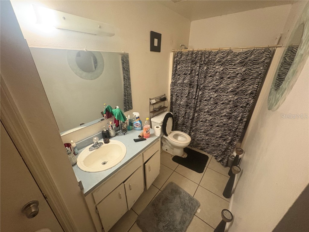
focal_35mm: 14
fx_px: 125
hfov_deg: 102.1
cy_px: 116
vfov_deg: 85.7
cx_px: 154
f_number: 2.2
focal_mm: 2.22
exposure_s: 1/40
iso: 800
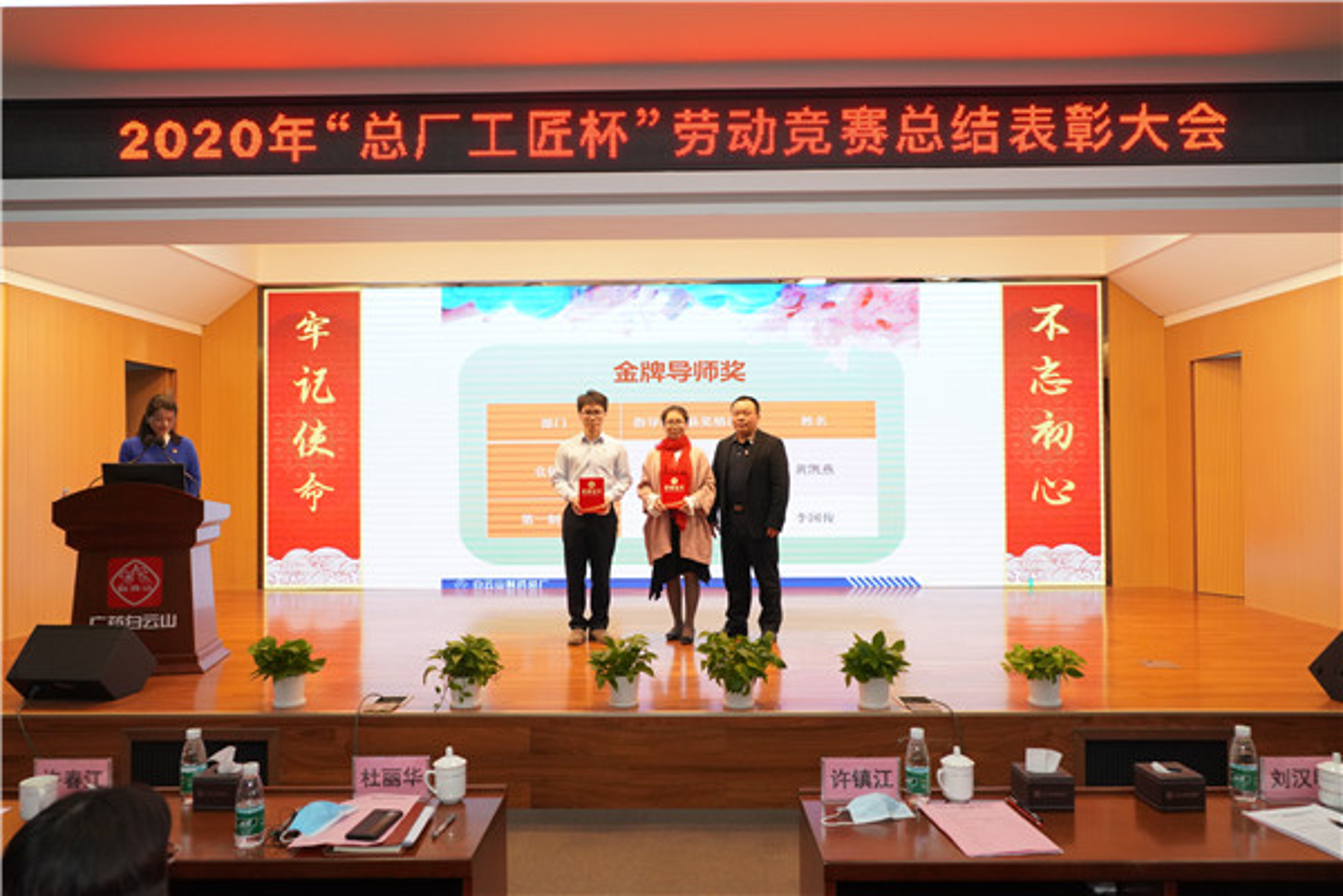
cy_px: 448
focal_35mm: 25
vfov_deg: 51.3
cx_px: 672
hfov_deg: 71.5
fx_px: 933
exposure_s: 1/160
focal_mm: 25
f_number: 6.3
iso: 3200
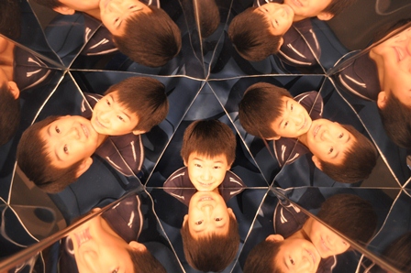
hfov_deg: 67.4
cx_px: 206
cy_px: 136
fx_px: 308
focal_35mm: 27
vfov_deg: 47.9
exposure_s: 1/15
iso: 800
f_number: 5
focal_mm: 18
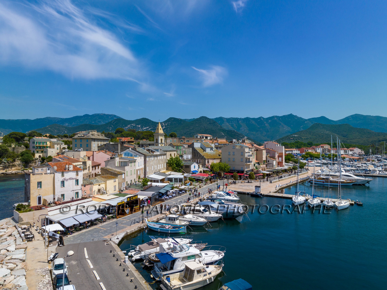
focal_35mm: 24
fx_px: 268
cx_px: 194
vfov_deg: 56.8
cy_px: 145
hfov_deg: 71.6
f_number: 11
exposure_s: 1/240
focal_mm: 12.3
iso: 100
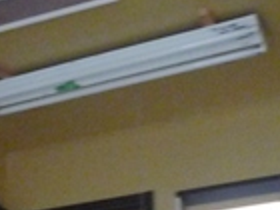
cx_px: -36
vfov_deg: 12.5
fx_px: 922
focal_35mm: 114
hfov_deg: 16.7
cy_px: 296
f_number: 2.8
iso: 400
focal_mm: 4.4
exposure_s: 1/8
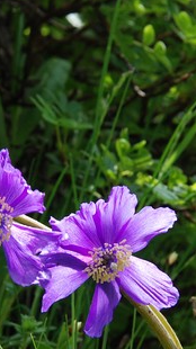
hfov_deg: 4.0
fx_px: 2797
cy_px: 254
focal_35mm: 302
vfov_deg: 7.1
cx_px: 72
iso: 250
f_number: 13
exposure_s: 1/45
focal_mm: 85
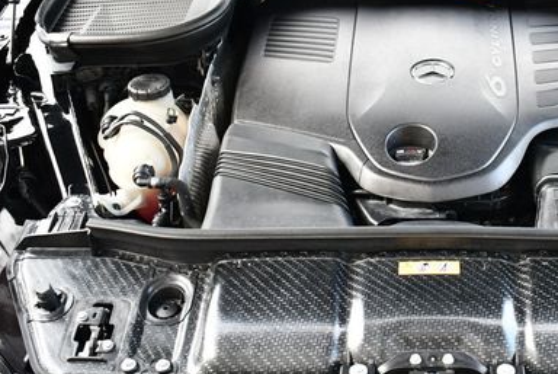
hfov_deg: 32.6
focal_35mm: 60
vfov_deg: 22.7
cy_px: 156
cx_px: 432
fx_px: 931
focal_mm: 18
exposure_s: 1/250
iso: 800
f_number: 3.5
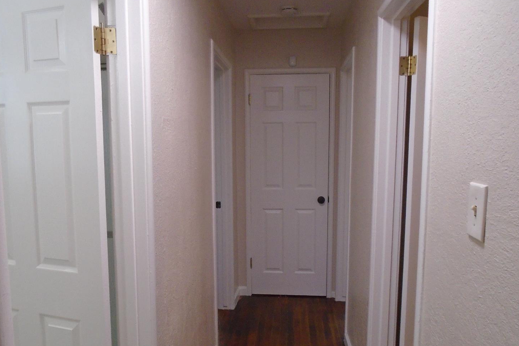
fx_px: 404
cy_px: 185
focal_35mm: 28
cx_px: 259
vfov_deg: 46.4
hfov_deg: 65.5
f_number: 3.2
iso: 500
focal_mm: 4.6
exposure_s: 1/60
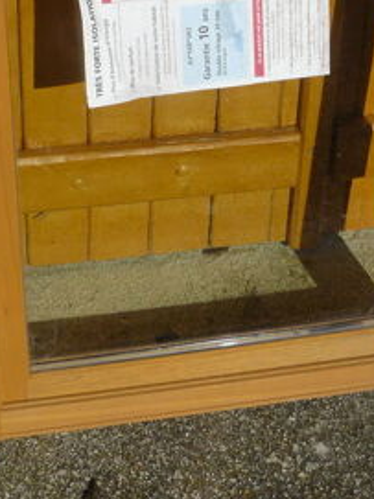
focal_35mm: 85
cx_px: 155
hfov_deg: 17.3
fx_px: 1225
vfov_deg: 21.9
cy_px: -31
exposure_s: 1/500
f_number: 7.1
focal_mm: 6
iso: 100
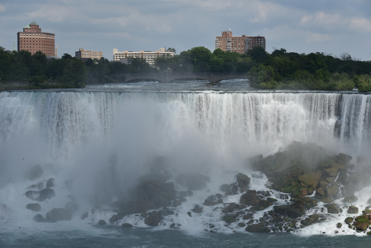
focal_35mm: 98
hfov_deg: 20.8
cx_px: 186
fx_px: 1010
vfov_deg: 14.0
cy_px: 124
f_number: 9
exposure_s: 1/320
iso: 100
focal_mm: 98
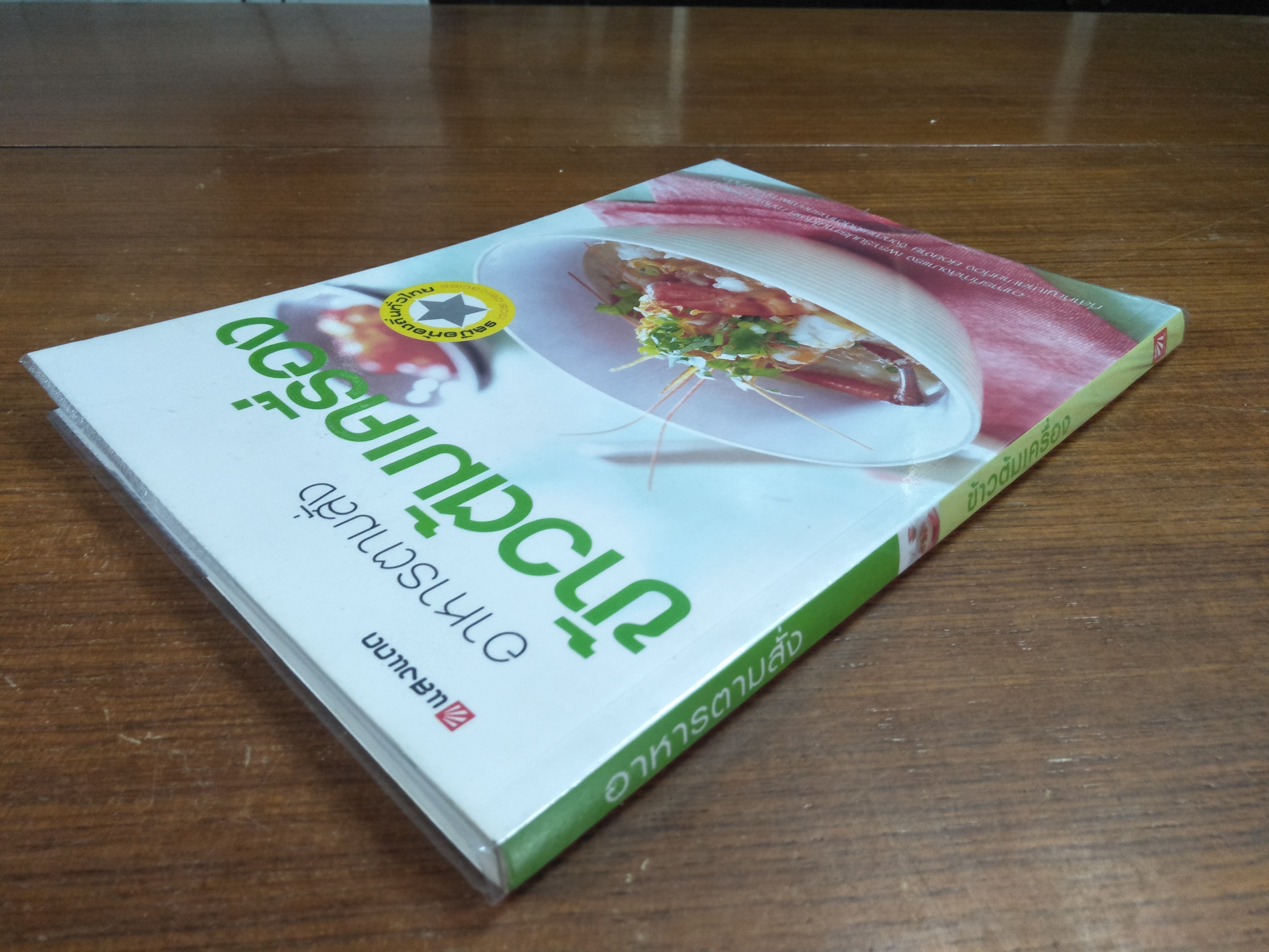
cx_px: 634
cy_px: 476
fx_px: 733
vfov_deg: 66.0
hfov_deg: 81.7
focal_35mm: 20
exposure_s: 1/33
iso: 228
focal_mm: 3.46
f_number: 2.2
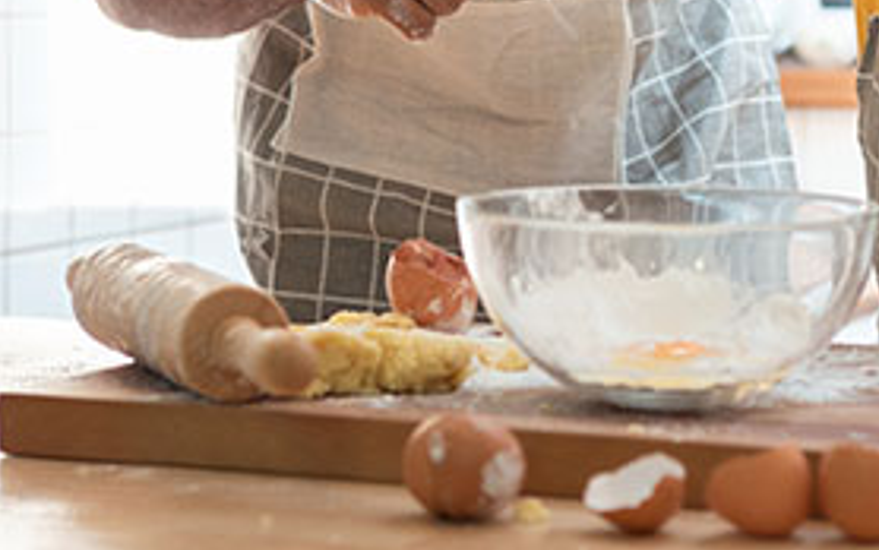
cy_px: -245
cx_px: 585
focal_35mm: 130
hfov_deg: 16.0
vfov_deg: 9.8
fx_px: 3115
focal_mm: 46
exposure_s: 1/250
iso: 200
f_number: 2.8
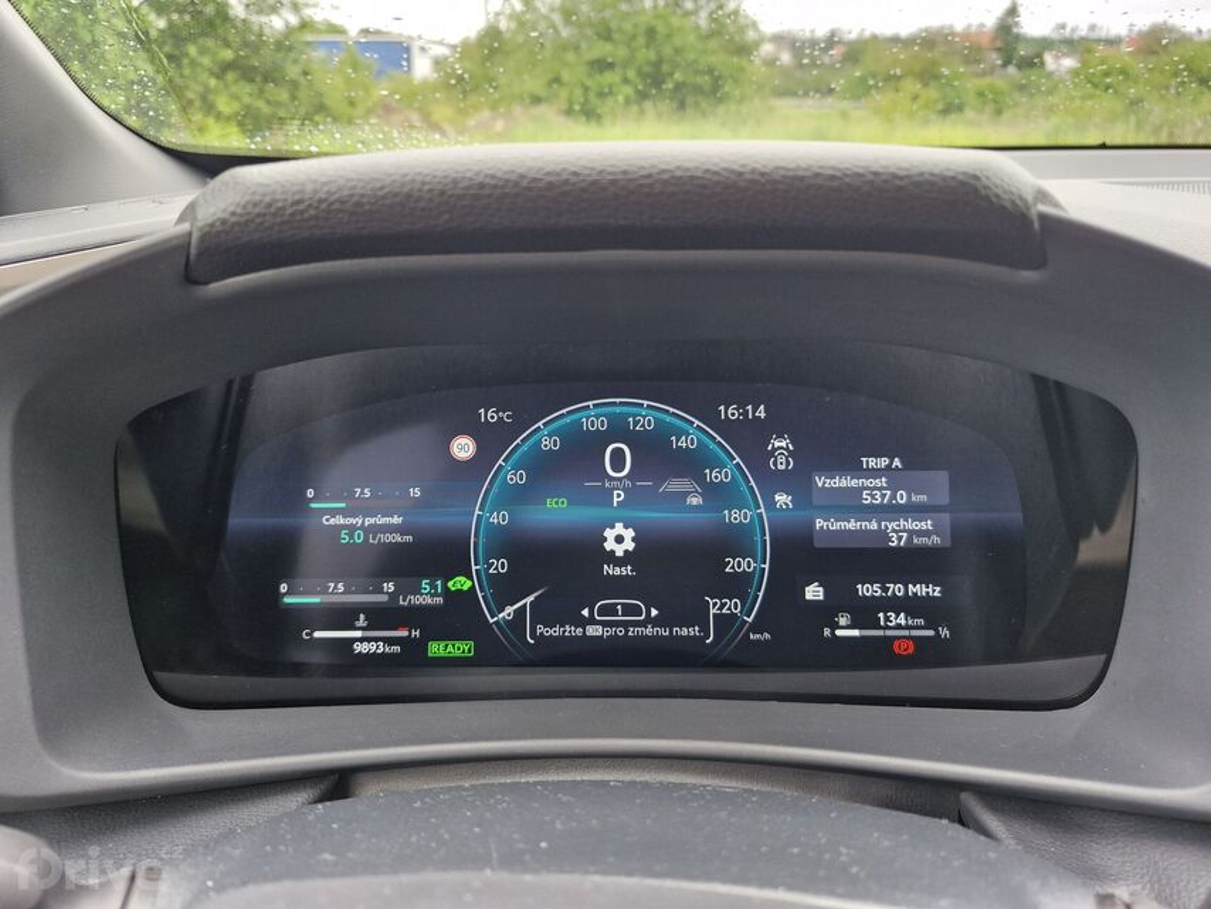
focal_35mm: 23
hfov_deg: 73.9
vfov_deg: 58.9
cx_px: 606
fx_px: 805
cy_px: 454
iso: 200
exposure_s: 1/100
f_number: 1.8
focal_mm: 5.54
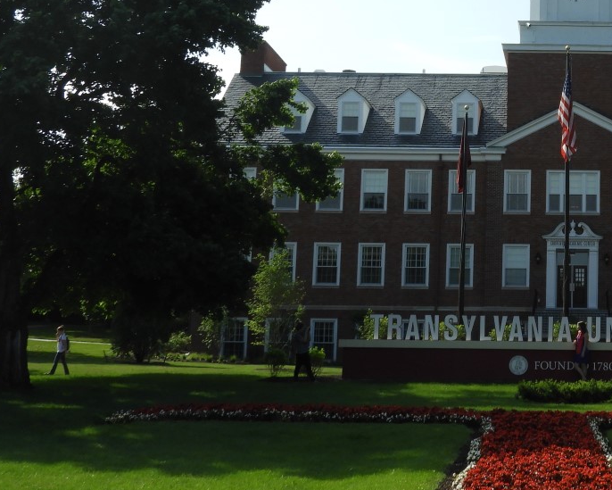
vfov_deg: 18.5
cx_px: 573
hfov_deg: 22.6
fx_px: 1485
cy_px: 64
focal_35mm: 82
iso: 100
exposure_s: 1/800
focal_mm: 7.2
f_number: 3.8
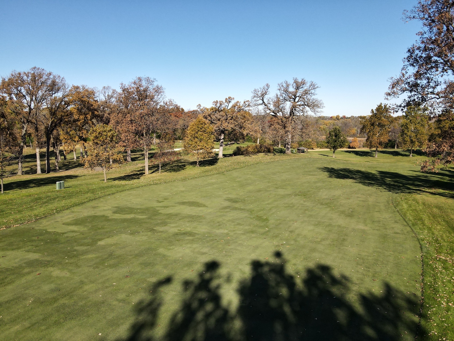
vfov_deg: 56.8
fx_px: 315
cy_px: 170
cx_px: 227
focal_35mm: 24
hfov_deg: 71.6
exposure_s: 1/800
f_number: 2.8
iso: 110
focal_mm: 4.5
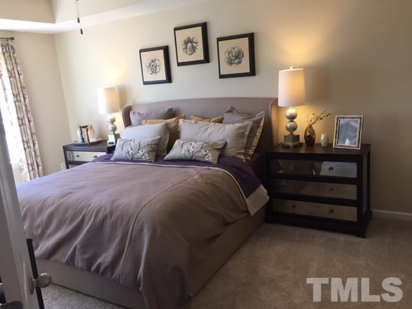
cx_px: 206
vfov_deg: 48.2
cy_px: 154
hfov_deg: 61.7
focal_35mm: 29
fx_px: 345
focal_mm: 4.15
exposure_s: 1/40
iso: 32
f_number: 2.2
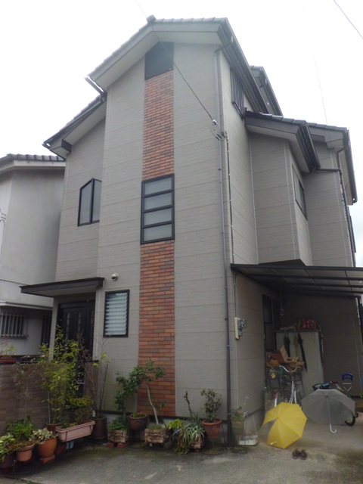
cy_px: 242
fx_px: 364
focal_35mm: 26
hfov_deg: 53.1
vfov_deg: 67.3
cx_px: 182
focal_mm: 4.7
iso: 100
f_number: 7.9
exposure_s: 1/80
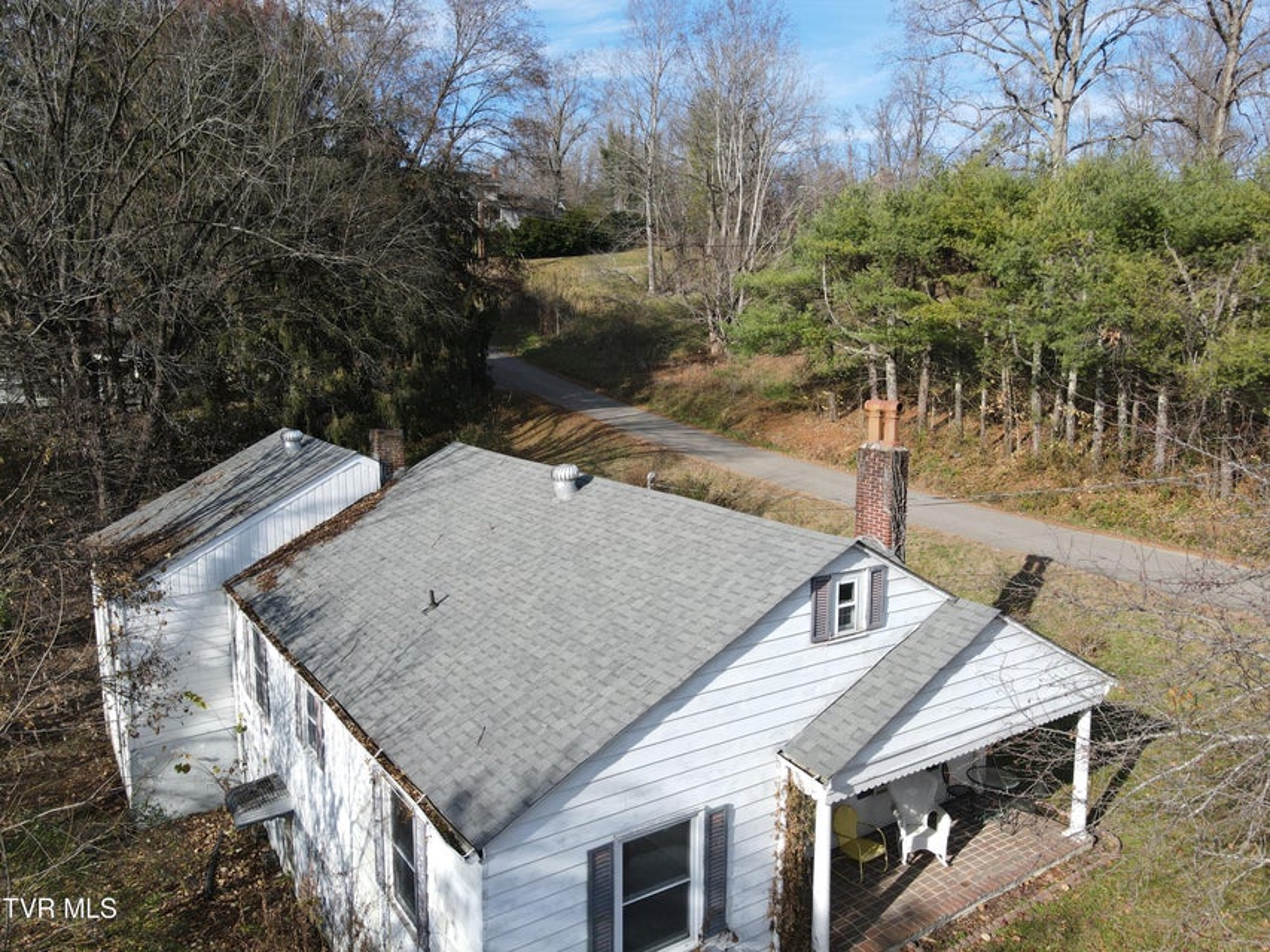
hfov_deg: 71.6
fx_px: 881
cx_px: 635
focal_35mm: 24
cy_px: 476
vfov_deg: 56.8
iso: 100
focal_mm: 4.5
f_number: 2.8
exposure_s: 1/400
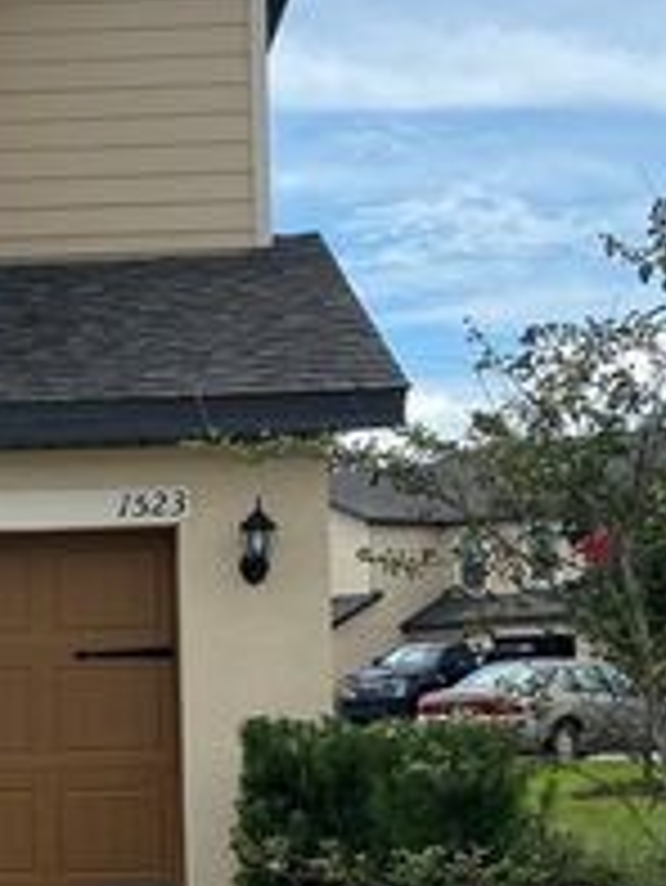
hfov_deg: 16.3
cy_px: 654
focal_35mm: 88
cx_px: -68
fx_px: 2255
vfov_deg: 22.1
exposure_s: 1/3984
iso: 32
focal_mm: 4.25
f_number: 1.8
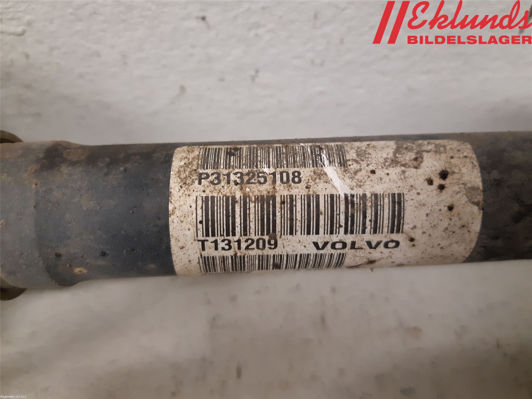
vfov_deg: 53.1
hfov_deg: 67.3
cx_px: 266
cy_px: 200
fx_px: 400
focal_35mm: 26
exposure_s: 1/33
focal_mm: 3.93
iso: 250
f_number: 1.7
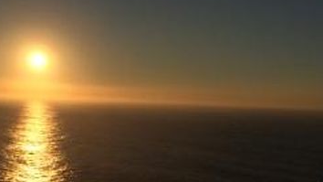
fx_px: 497
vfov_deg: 20.6
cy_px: 127
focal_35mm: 58
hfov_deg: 36.0
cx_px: 167
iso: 40
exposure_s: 1/20833
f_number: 2.2
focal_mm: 4.15
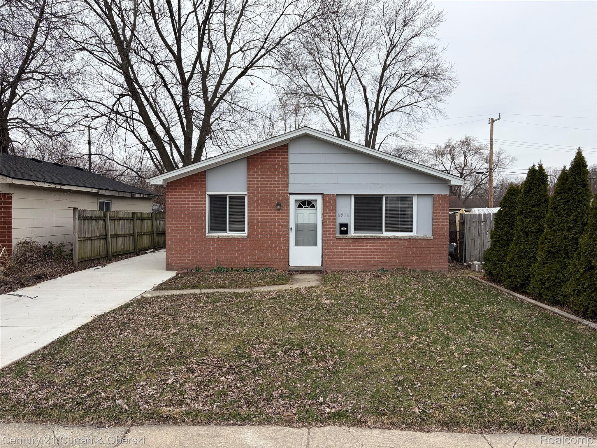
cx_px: 298
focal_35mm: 26
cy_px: 224
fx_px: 448
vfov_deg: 53.1
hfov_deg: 67.3
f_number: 1.6
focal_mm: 5.96
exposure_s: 1/1016
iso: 50
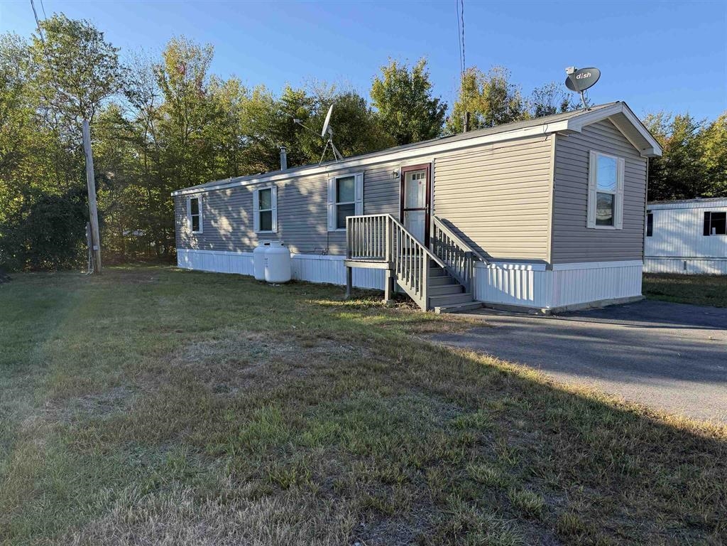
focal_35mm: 24
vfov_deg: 56.8
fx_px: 504
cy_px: 273
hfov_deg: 71.6
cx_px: 364
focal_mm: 6.76
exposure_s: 1/1314
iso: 80
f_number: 1.78
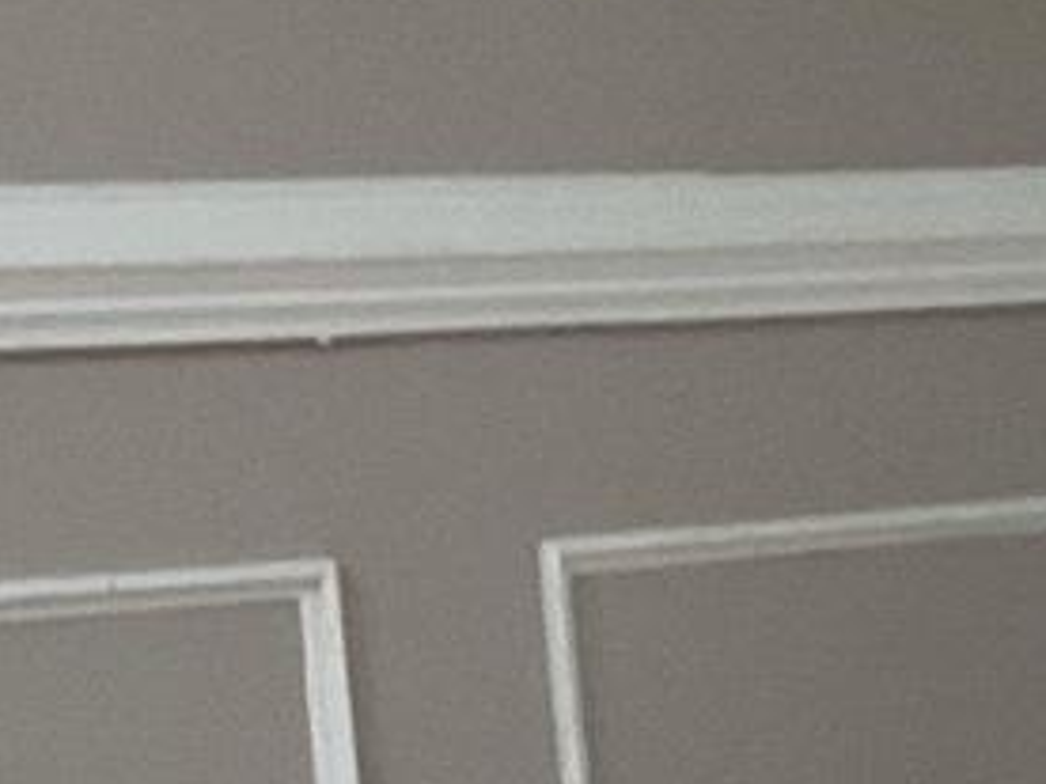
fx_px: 4895
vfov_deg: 9.0
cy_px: 1140
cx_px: 1512
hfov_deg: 11.7
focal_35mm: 162
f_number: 2.4
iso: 80
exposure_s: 1/50
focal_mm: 3.3
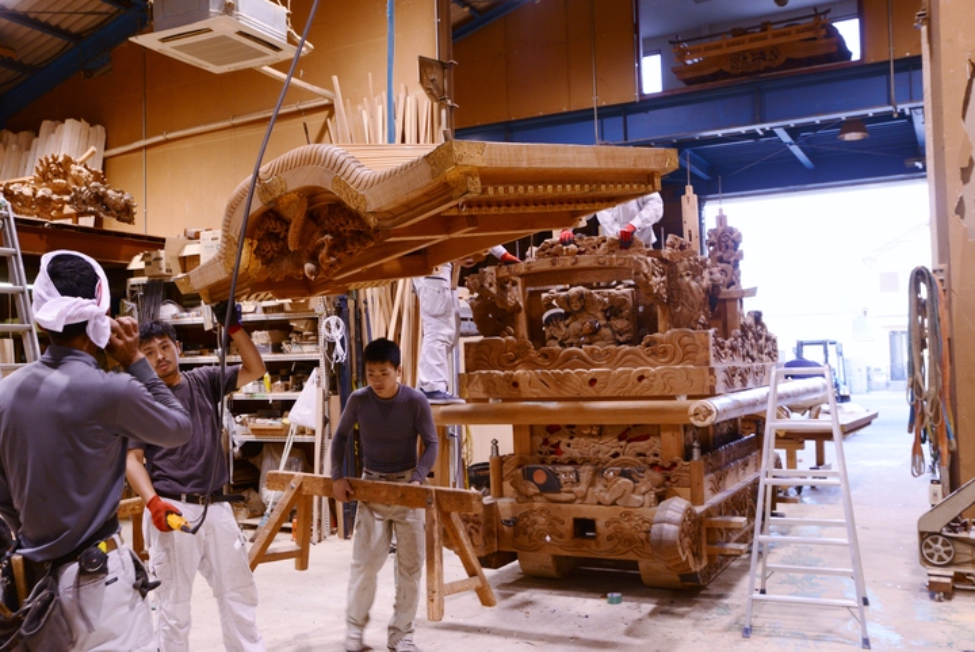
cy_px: 326
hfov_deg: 54.4
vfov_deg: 37.9
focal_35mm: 35
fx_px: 948
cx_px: 488
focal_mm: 35
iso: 1100
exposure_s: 1/60
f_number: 6.3
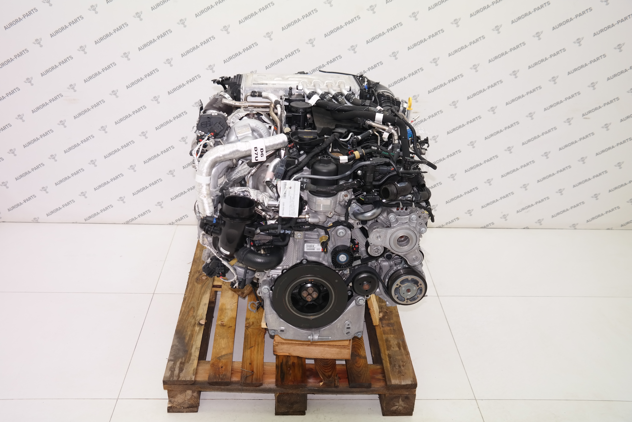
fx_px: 632
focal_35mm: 36
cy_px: 211
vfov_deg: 36.9
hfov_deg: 53.1
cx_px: 316
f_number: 4
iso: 200
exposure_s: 1/80
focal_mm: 24
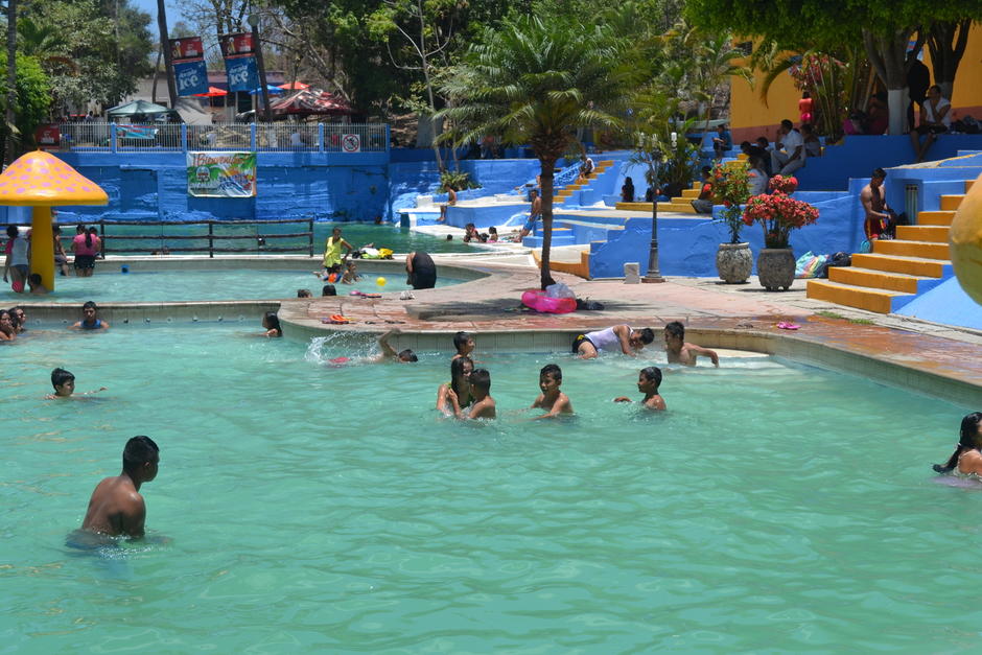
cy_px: 328
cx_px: 491
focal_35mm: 54
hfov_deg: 36.9
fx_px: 1473
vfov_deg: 25.1
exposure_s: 1/250
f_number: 8
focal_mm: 36
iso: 100
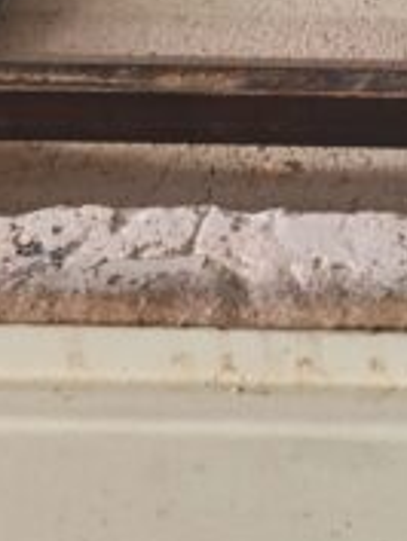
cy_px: -208
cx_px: 768
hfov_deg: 11.2
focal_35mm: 122
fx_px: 1910
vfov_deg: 15.2
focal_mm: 6.67
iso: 1000
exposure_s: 1/25
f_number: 1.9
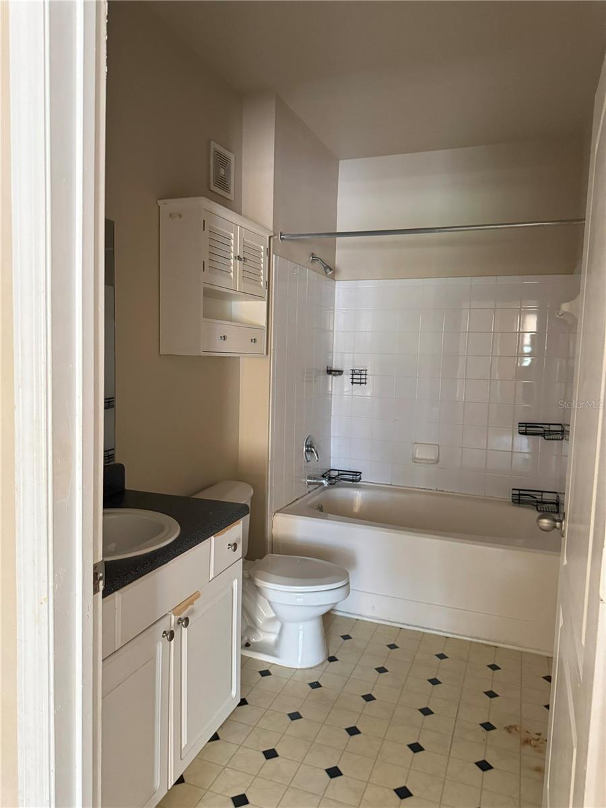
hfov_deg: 56.8
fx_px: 560
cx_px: 303
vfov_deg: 71.6
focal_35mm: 24
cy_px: 404
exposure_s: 1/60
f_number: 1.78
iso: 800
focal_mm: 6.76
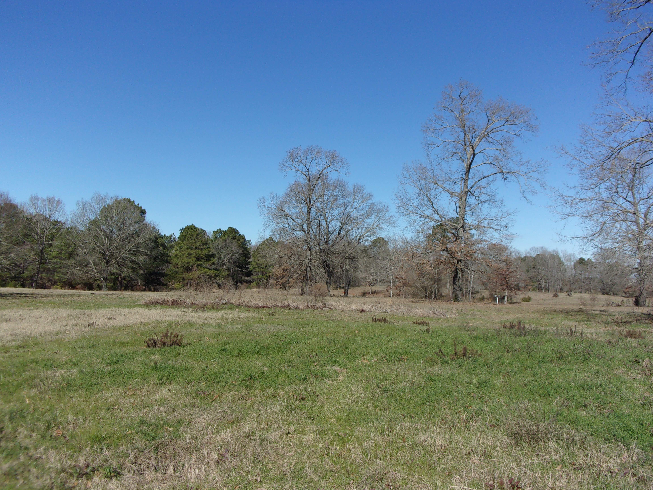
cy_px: 245
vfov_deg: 49.7
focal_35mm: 28
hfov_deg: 63.4
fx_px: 528
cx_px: 326
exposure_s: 1/120
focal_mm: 5.1
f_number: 10.8
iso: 80
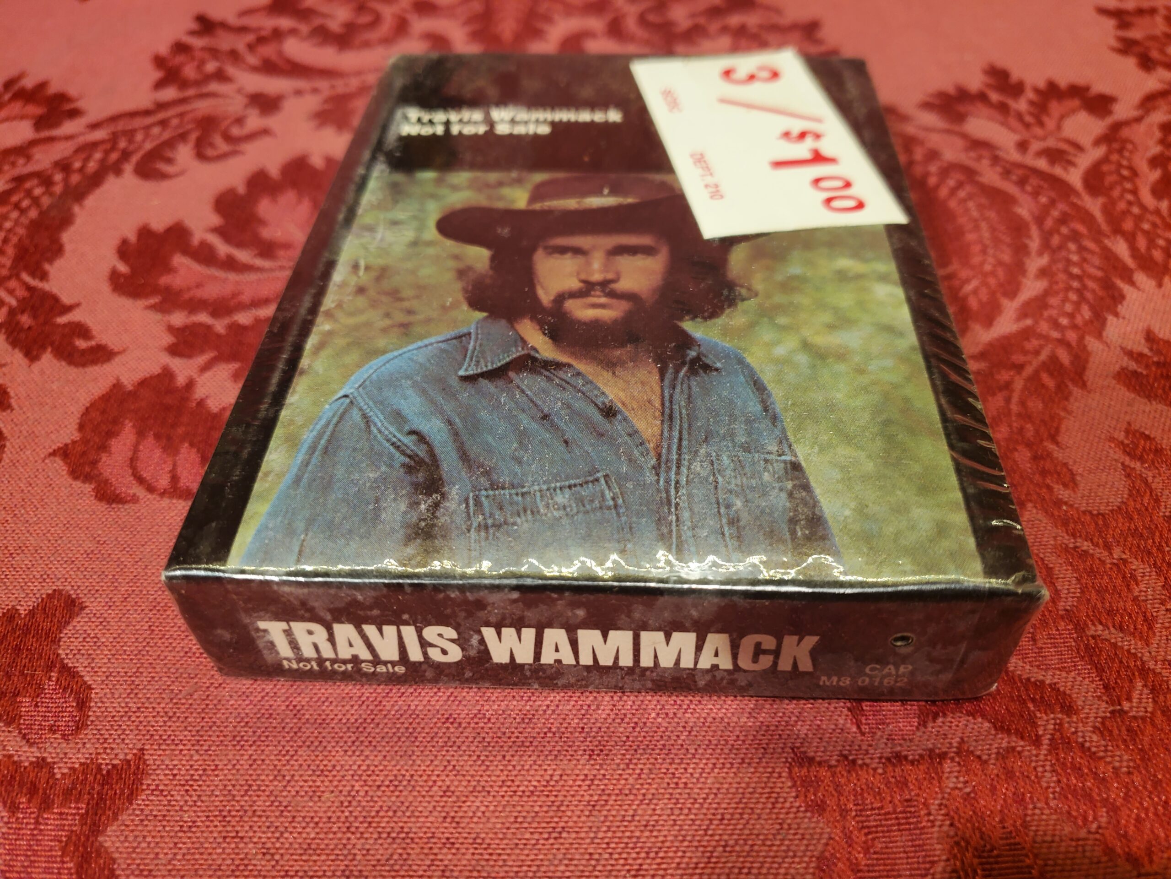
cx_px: 586
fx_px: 880
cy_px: 440
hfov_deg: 67.3
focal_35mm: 26
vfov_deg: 53.1
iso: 100
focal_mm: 4.3
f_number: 1.5
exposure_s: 1/120
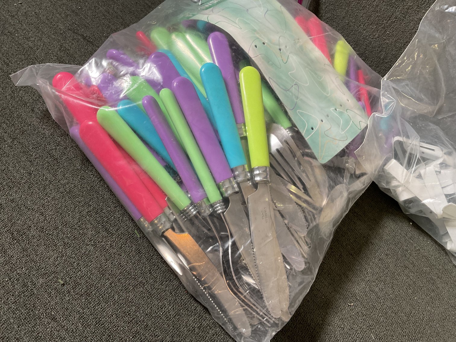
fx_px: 382
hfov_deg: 61.7
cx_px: 228
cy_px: 171
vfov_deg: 48.2
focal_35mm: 29
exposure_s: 1/60
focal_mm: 3
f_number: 1.8
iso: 100
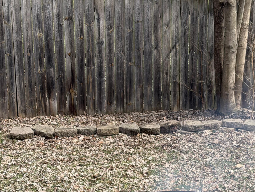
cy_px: 153
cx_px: 194
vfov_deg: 15.6
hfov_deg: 20.7
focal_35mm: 94
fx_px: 692
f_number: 1.78
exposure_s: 1/1456
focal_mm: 6.76
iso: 64
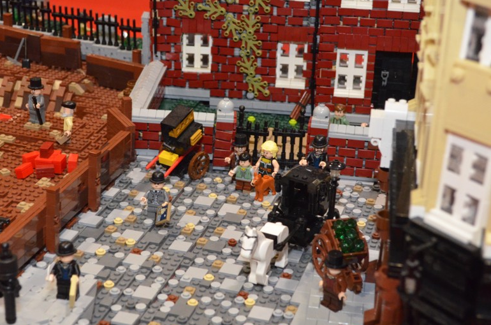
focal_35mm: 74
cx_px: 209
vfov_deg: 18.3
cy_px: 185
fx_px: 1007
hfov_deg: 27.4
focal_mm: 38
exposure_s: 1/60
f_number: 5
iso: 3200
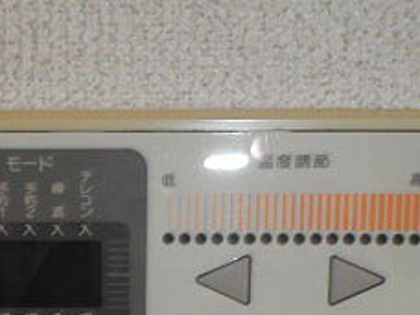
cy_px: 339
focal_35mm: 73
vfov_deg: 19.4
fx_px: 886
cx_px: 103
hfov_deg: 26.3
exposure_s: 1/30
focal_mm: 4.7
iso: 64
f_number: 2.8
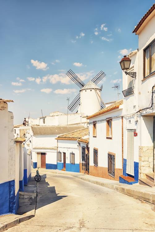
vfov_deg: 54.4
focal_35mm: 35
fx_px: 226
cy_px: 116
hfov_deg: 37.9
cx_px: 78
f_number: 8
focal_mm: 35
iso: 64
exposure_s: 1/250
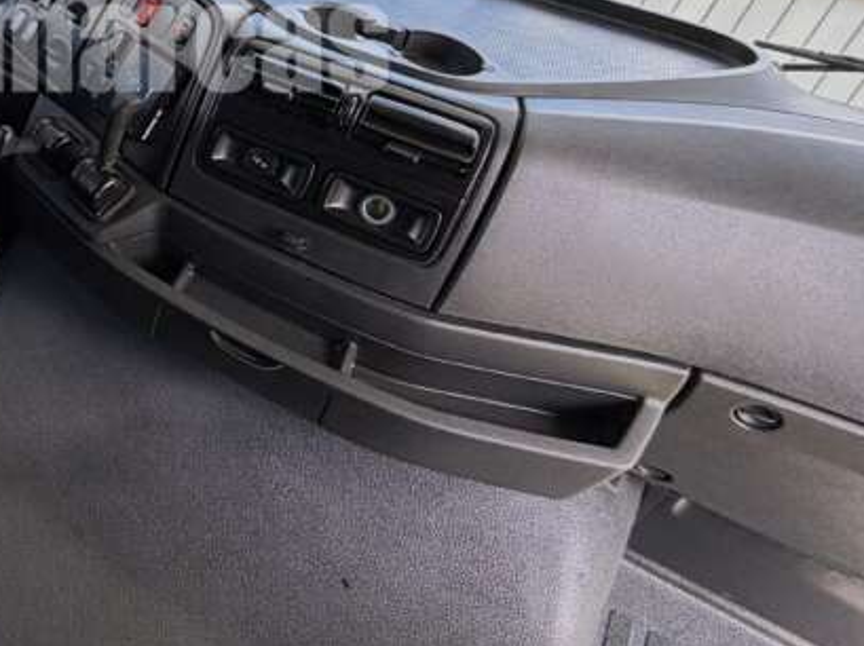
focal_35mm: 37
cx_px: -209
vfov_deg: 35.5
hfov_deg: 36.5
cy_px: 23
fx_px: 923
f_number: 2.2
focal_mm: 2.22
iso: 50
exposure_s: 1/121
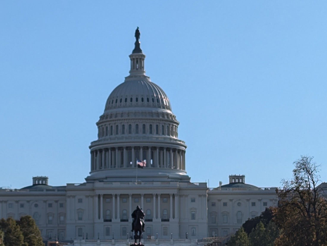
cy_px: 192
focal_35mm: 129
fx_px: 1220
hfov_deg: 15.2
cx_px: 128
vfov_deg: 11.5
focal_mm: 6.81
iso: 48
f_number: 1.85
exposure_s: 1/3623
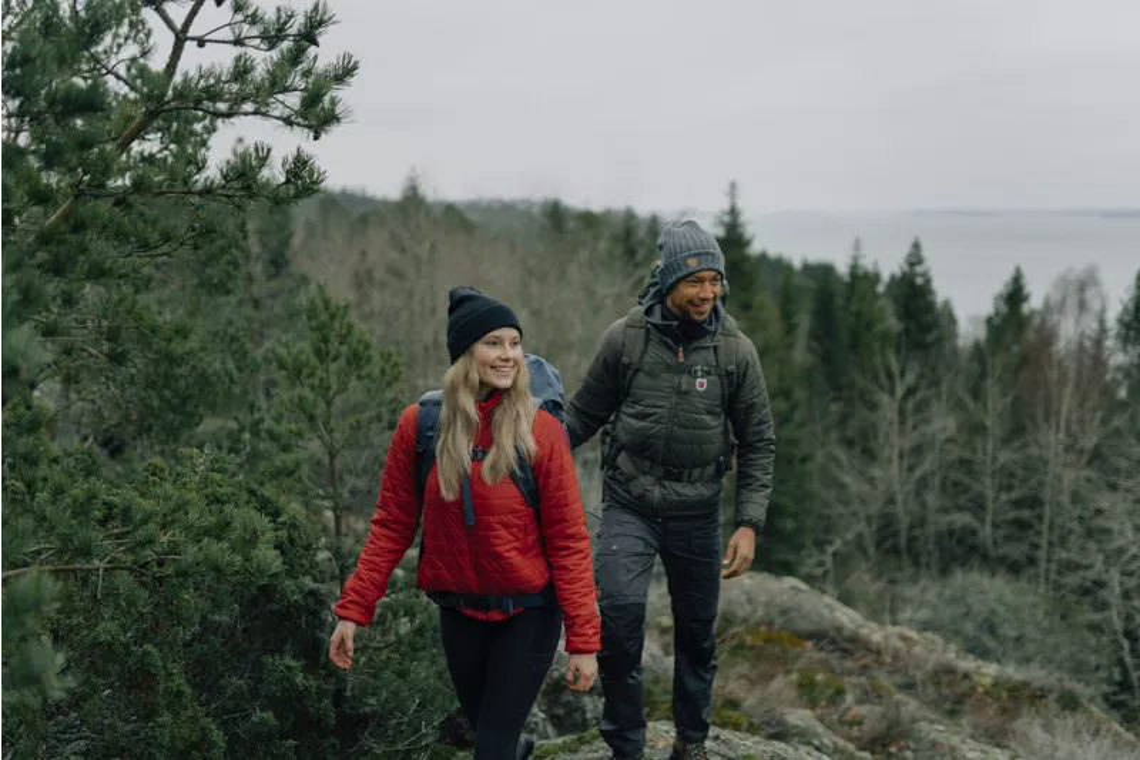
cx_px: 570
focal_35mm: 35
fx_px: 1108
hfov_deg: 54.4
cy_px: 380
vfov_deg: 37.8
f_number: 1.4
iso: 500
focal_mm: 35
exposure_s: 1/160
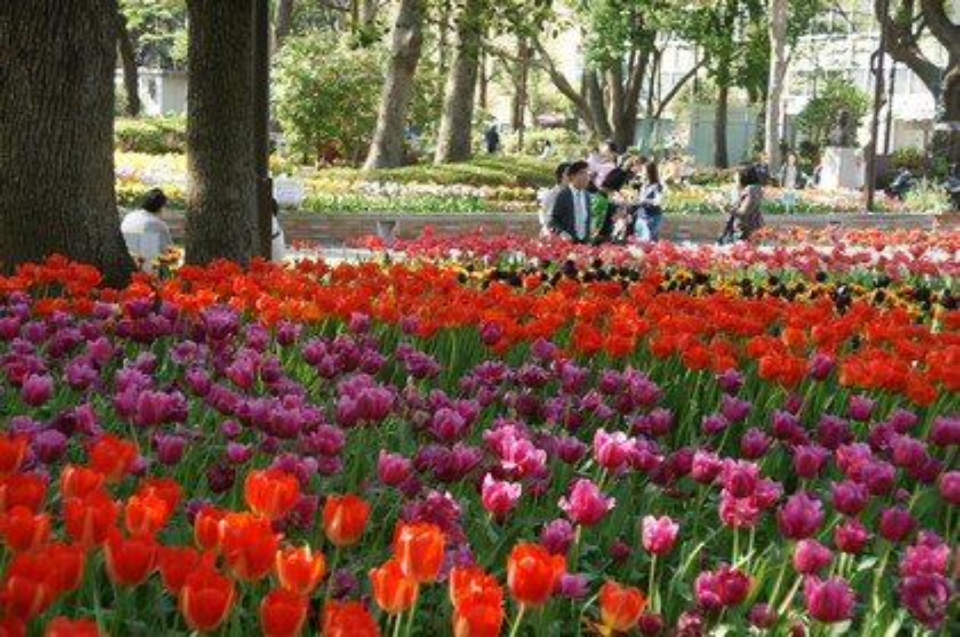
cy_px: 318
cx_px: 480
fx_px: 1598
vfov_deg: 22.6
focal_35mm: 60
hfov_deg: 33.4
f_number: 5
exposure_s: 1/125
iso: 200
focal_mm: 40
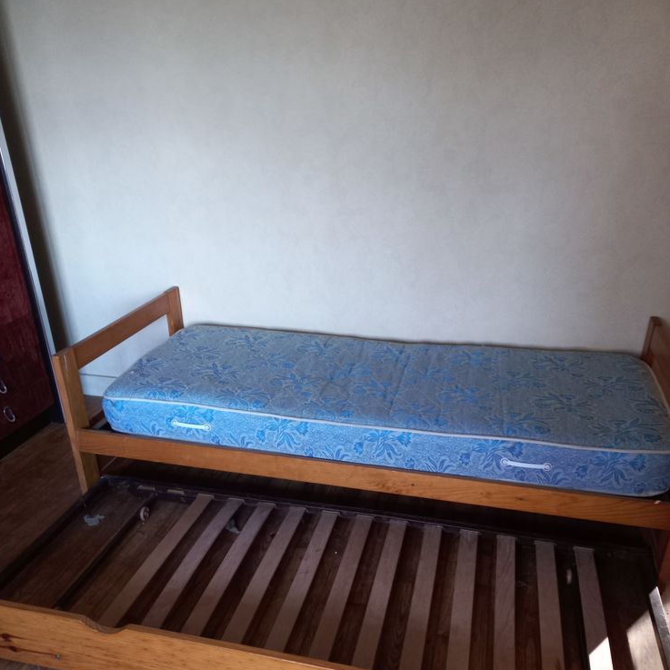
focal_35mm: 30
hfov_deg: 54.0
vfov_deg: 53.2
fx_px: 657
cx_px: 332
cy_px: 432
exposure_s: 1/24
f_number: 1.8
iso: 400
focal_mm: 4.6
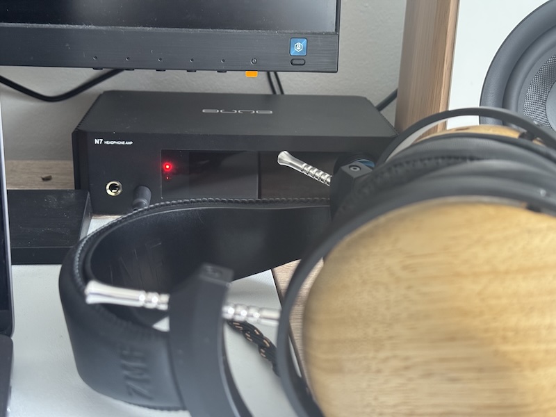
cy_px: 208
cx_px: 278
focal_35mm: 48
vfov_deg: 30.3
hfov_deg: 39.7
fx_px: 771
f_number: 1.78
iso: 500
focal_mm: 6.76
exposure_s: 1/32
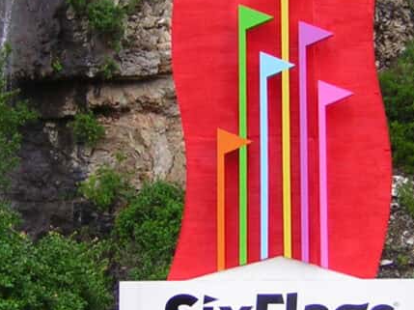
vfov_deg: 11.5
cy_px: 142
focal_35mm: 129
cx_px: 290
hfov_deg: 15.3
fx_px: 1542
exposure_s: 1/52
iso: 50
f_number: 3.2
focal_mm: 7.1
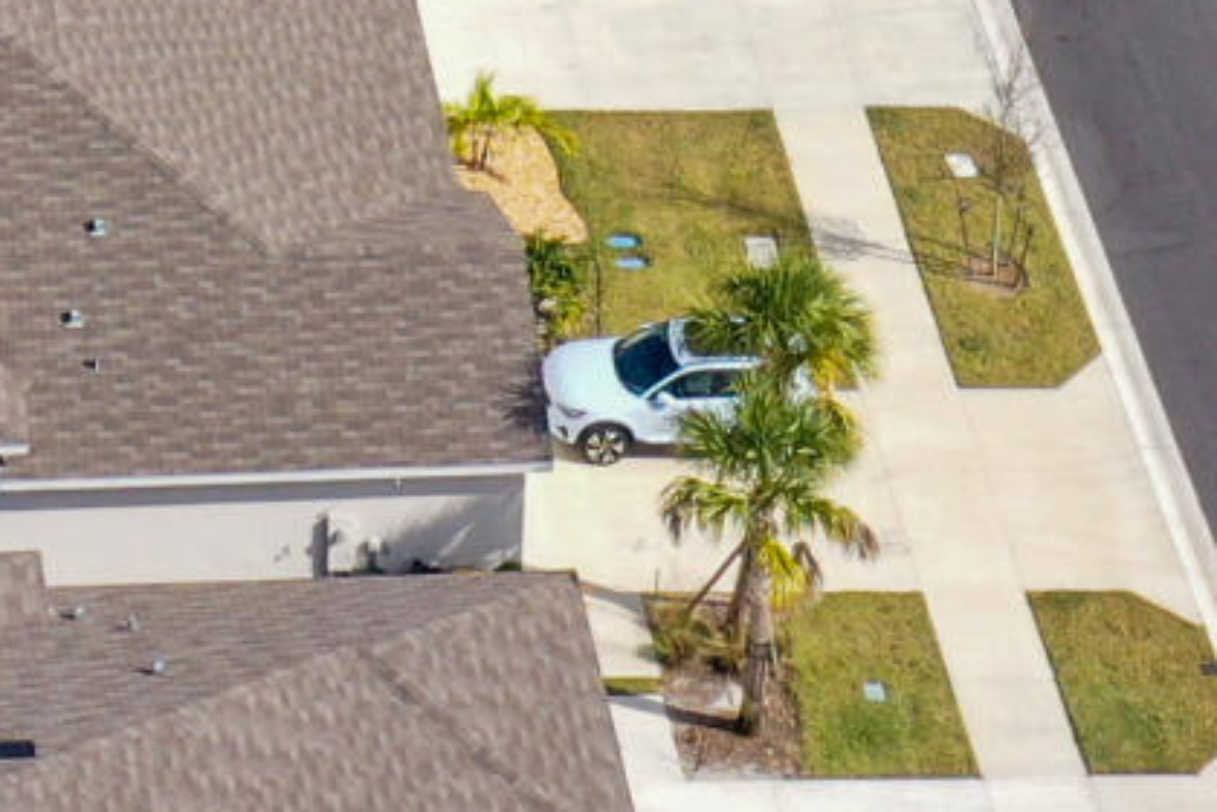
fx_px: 6761
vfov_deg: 6.4
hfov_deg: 10.1
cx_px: -209
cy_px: -1499
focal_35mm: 200
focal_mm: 10.26
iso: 100
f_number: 5.6
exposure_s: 1/400
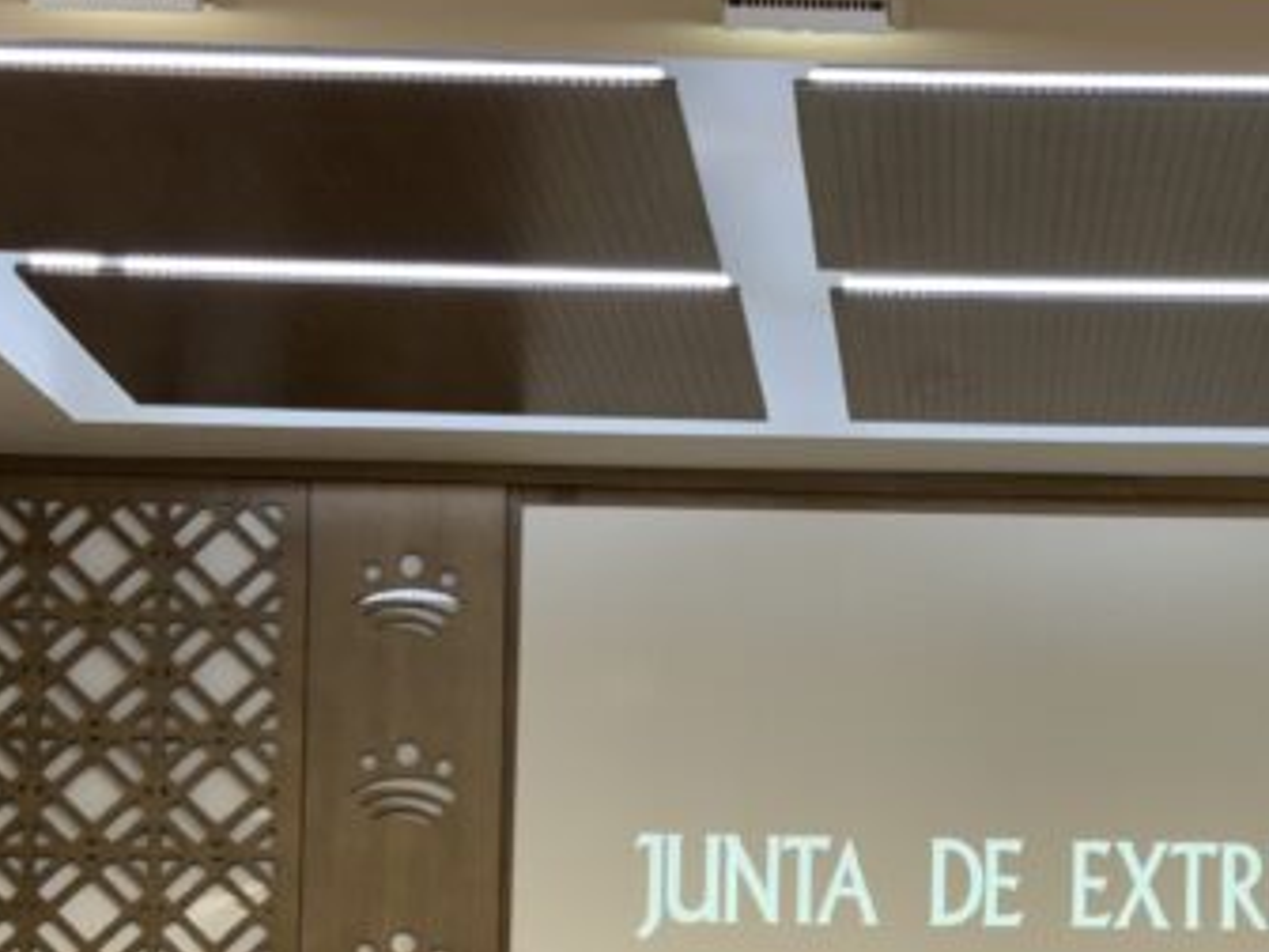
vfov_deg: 12.3
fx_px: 4362
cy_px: 918
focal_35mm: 119
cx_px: 1167
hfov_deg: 16.3
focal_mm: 5.96
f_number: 1.6
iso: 50
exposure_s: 1/50
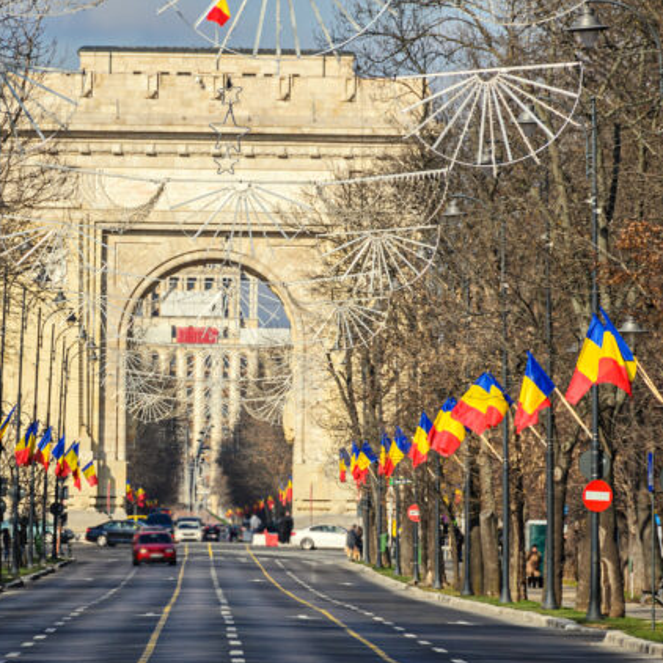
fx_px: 8364
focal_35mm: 386
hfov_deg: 4.5
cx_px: 234
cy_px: 332
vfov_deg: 4.5
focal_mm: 200
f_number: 8
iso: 200
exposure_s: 1/800
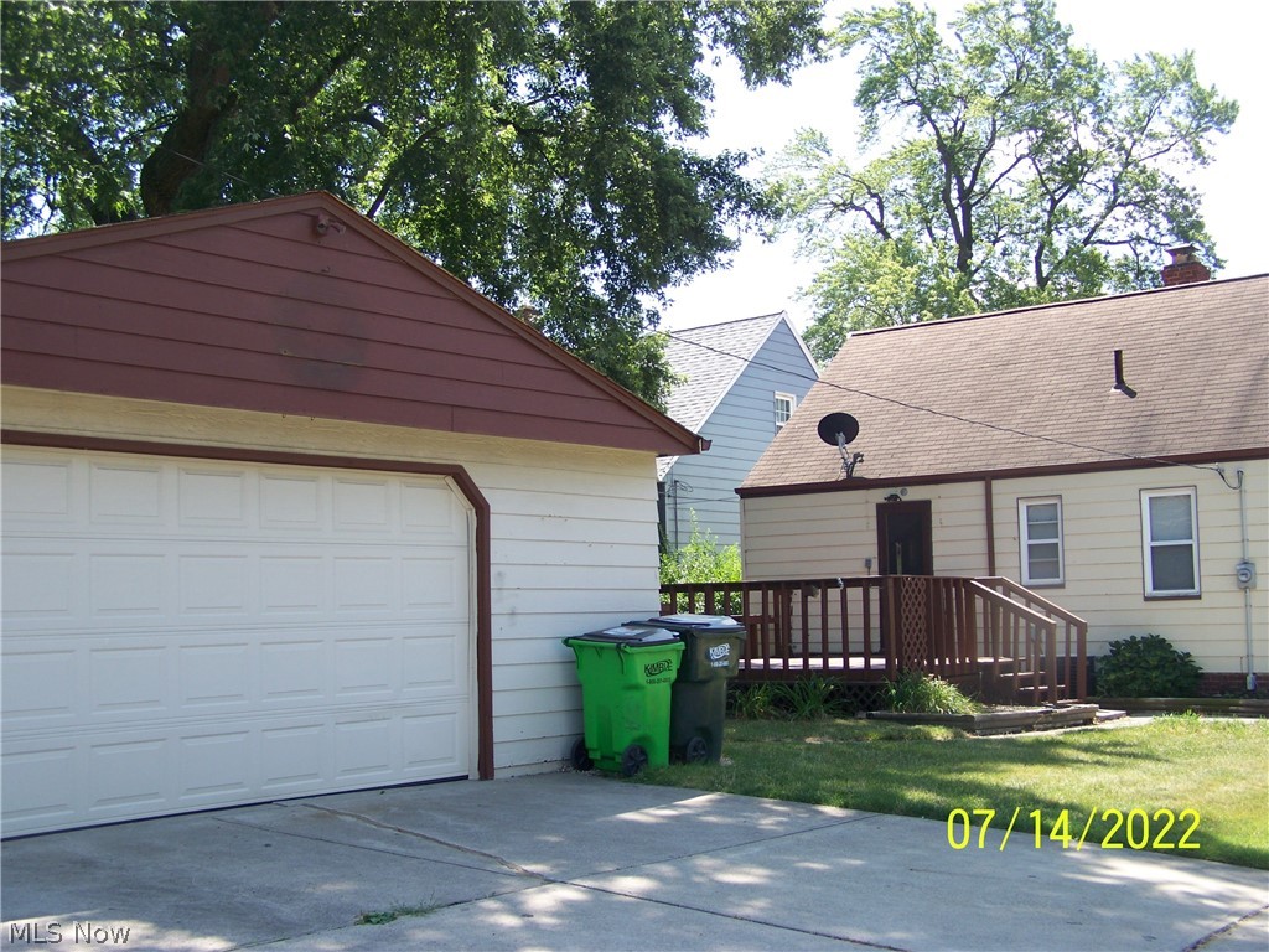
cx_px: 634
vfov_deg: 37.7
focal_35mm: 38
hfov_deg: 49.0
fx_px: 1393
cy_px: 476
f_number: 2.8
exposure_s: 1/250
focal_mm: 6.3
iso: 64
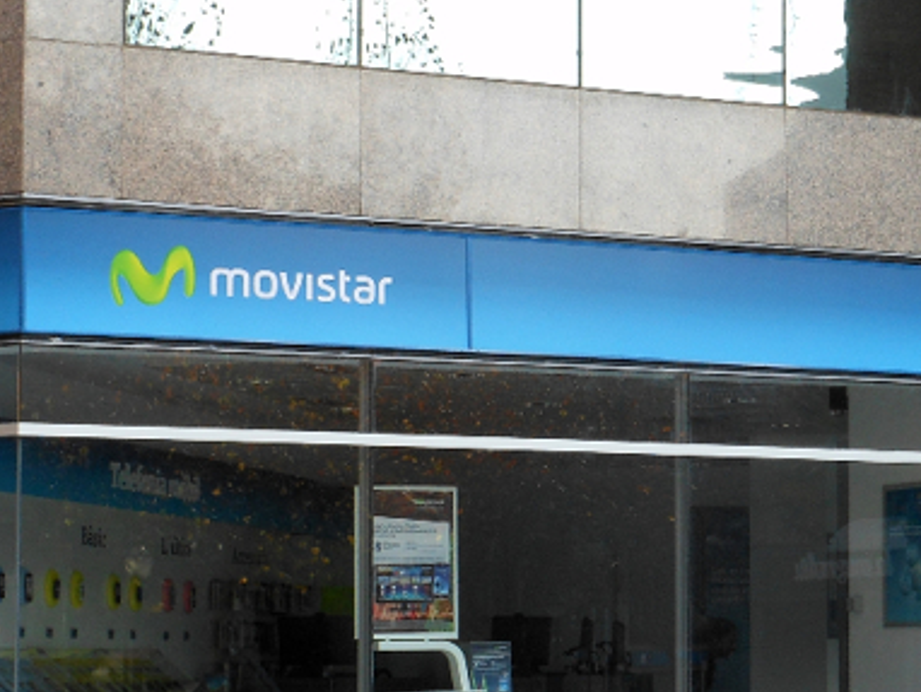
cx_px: 649
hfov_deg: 18.5
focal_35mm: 106
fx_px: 2822
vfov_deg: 13.9
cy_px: 479
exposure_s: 1/80
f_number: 4.6
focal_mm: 8.1
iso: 80
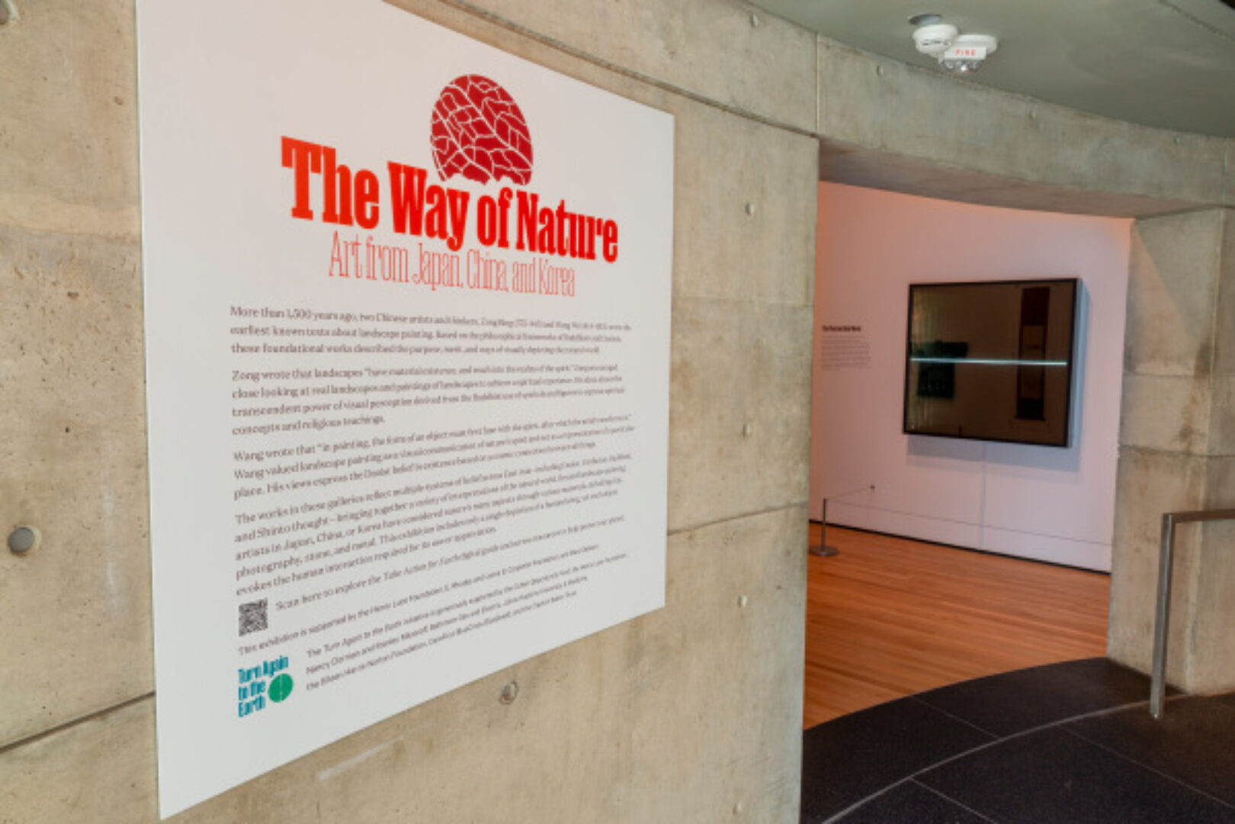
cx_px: 618
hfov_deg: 73.7
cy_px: 412
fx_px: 823
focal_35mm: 24
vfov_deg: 53.1
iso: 400
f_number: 10
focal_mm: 24
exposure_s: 1/3
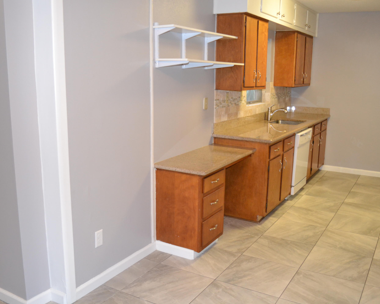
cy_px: 152
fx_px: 382
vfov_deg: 43.4
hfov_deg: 52.8
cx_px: 197
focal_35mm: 34
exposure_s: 1/60
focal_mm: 20
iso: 1600
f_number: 3.8
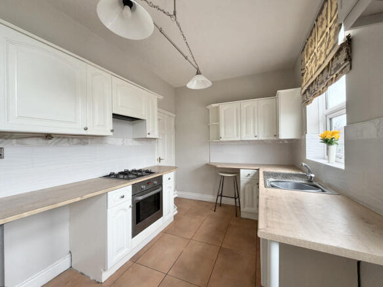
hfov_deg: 102.1
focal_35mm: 14
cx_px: 192
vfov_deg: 85.7
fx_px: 155
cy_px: 144
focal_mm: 2.22
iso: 160
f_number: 2.2
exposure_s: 1/121
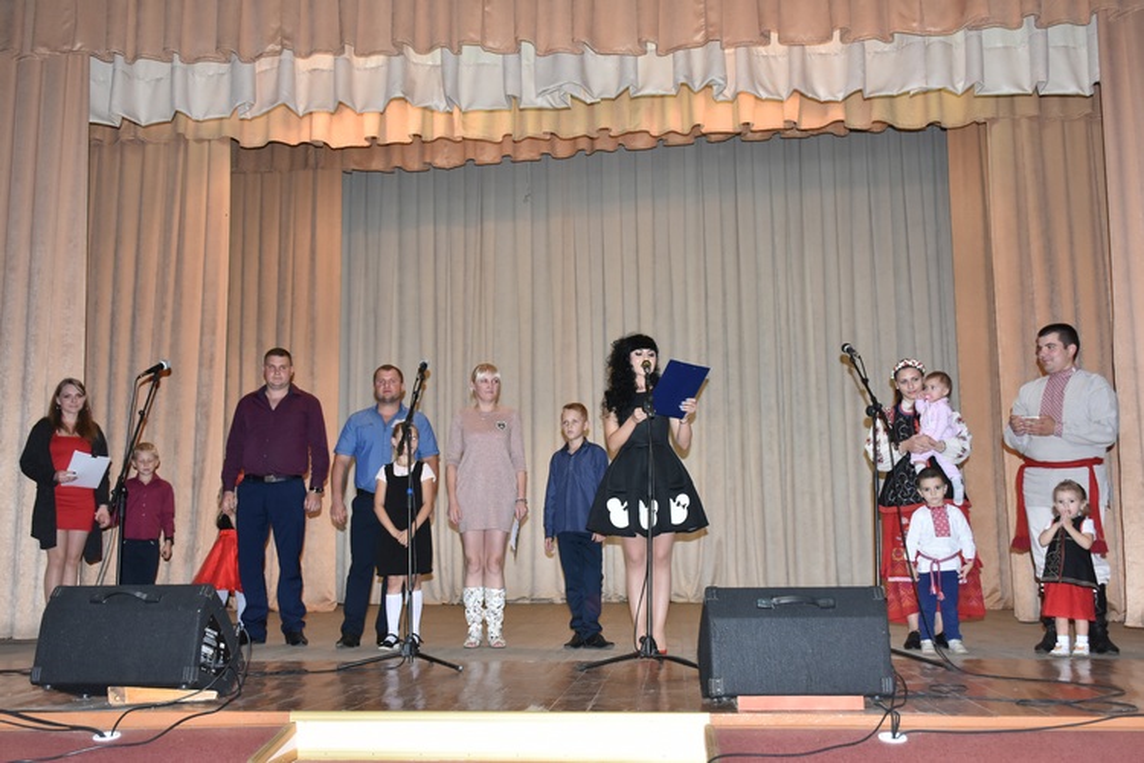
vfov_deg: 36.9
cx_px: 572
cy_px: 382
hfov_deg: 53.1
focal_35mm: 36
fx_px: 1144
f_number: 5.6
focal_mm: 24
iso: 800
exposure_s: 1/125
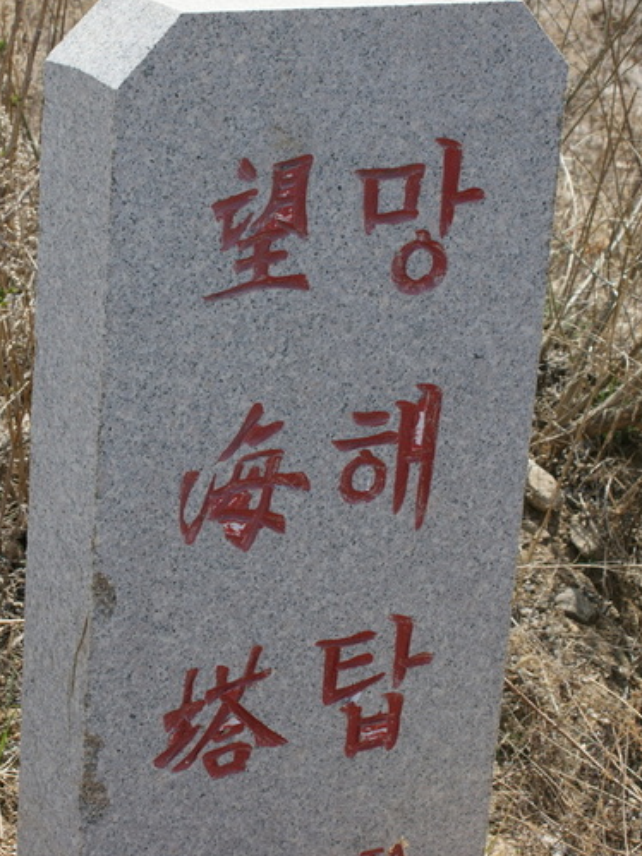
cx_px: 194
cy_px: 420
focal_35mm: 89
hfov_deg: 16.5
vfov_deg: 22.0
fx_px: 2202
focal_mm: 40
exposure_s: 1/160
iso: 100
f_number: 8
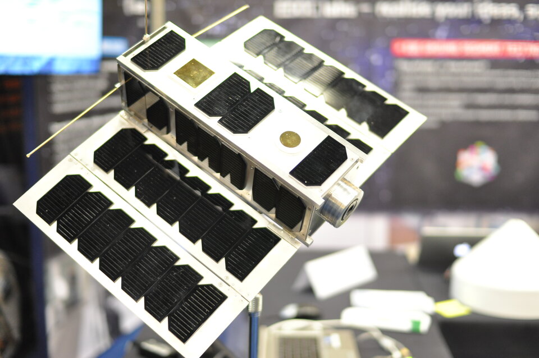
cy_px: 179
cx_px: 270
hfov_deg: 43.6
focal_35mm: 45
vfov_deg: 29.8
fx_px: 673
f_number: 1.4
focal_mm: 30
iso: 800
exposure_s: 1/60
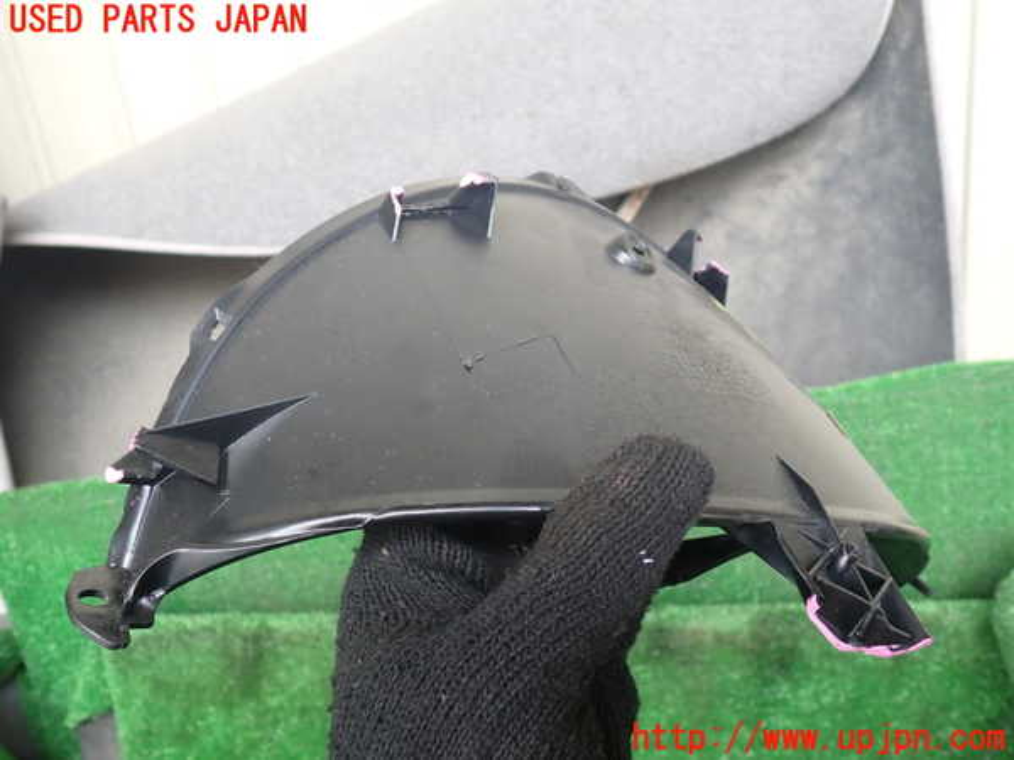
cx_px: 507
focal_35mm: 30
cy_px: 380
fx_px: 879
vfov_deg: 46.8
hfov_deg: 60.0
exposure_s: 1/60
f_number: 2.3
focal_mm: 5.4
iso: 160
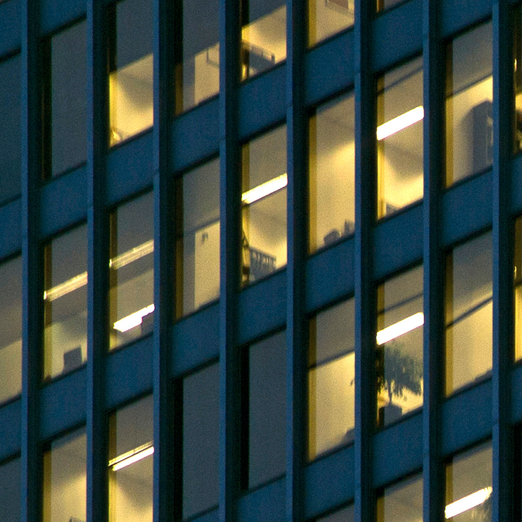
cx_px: 677
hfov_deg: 2.5
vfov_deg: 2.5
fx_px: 12164
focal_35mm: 713
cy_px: 429
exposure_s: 1/30
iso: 2000
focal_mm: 180
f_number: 4.5
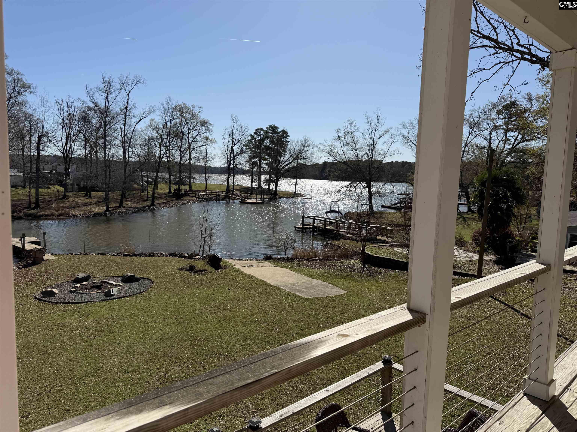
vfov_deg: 56.8
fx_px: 400
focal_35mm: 24
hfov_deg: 71.6
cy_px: 216
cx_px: 288
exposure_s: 1/7353
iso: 80
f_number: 1.78
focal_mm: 6.76
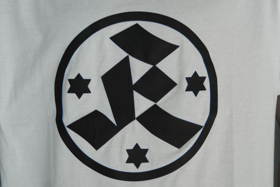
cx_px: 140
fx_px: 583
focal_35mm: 75
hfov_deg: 27.0
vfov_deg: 18.2
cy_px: 94
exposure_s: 1/160
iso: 250
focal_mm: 50
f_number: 4
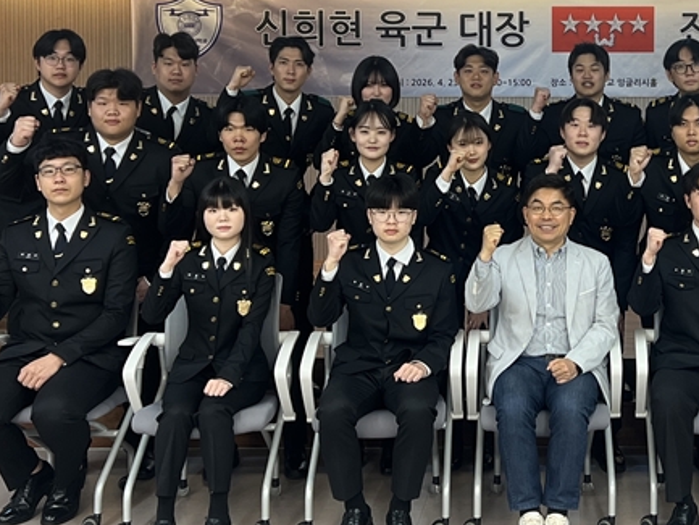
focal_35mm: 48
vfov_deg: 30.3
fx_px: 970
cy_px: 247
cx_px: 562
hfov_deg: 38.1
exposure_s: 1/120
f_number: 1.5
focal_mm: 5.7
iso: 100
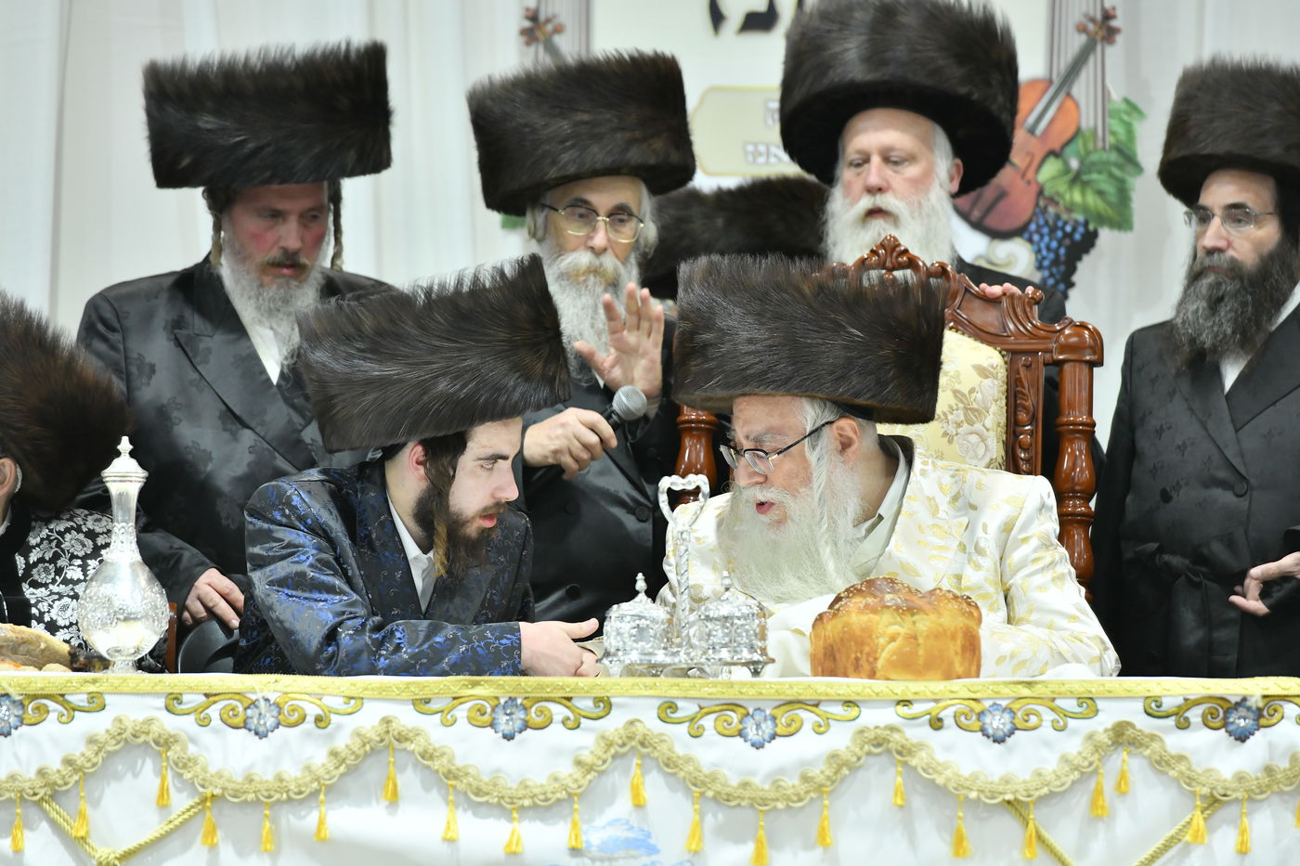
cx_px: 650
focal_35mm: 200
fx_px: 7221
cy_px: 433
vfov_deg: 6.9
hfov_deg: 10.3
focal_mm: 200
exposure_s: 1/125
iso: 2000
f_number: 5.6
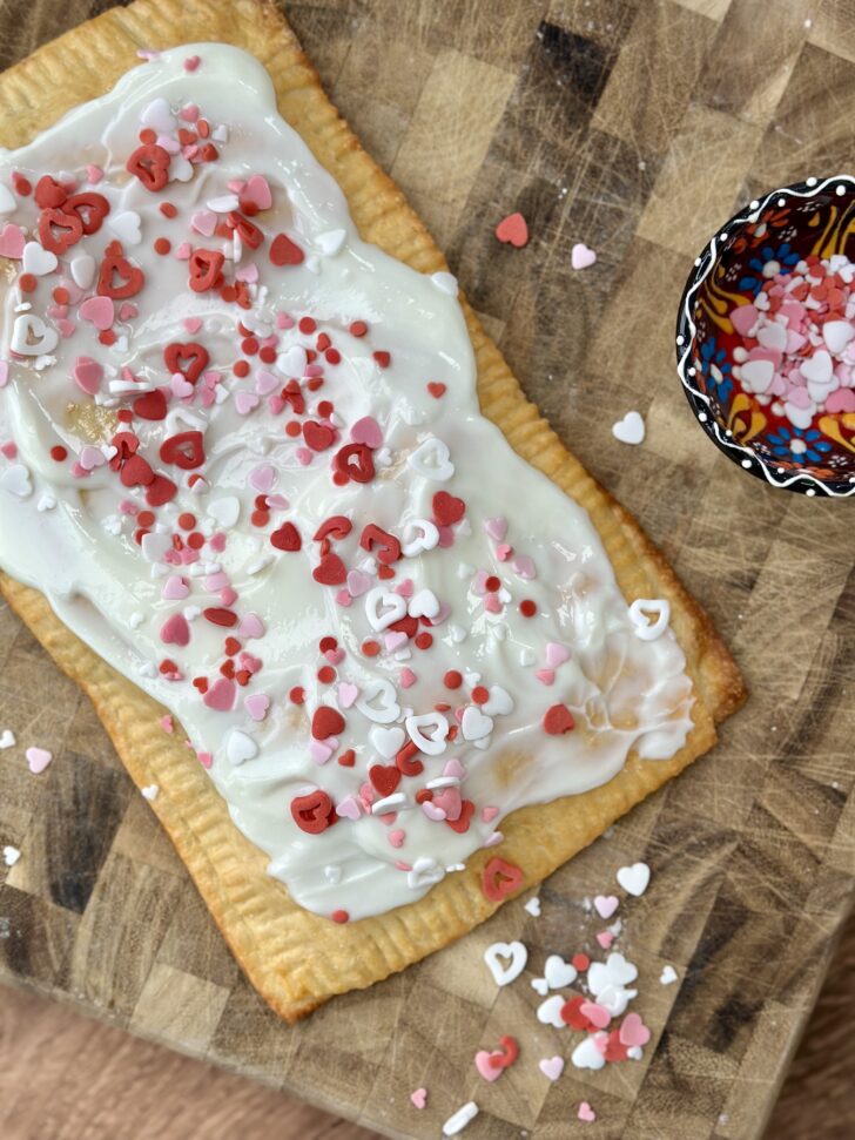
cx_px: 428
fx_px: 1581
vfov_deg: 39.7
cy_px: 570
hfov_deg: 30.3
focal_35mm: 48
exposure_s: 1/1323
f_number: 1.78
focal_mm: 6.86
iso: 80
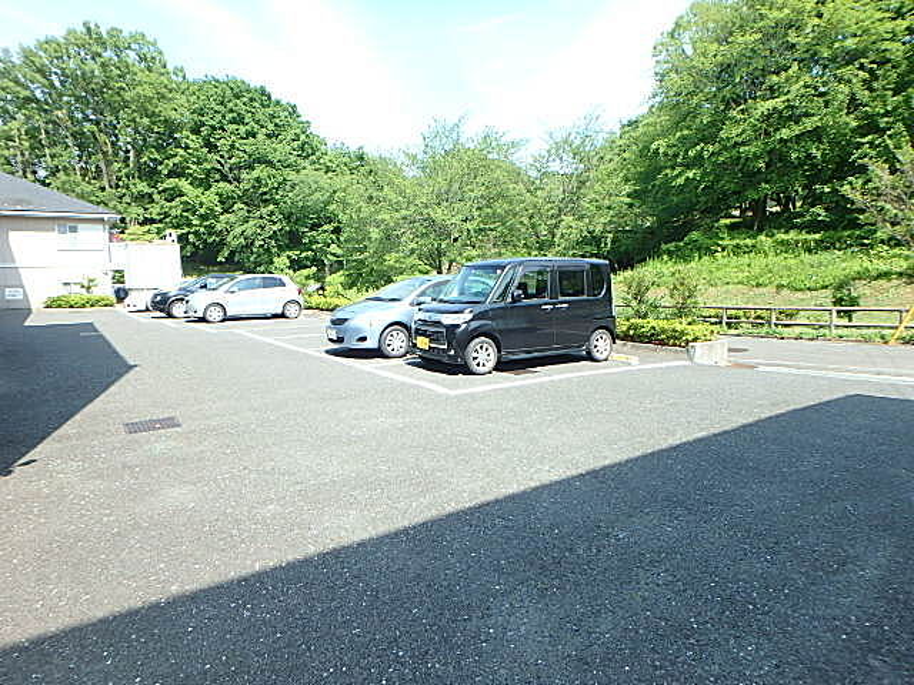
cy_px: 342
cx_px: 457
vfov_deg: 63.4
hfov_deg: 79.0
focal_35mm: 21
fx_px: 554
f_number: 3.5
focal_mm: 3.7
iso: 125
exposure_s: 1/320
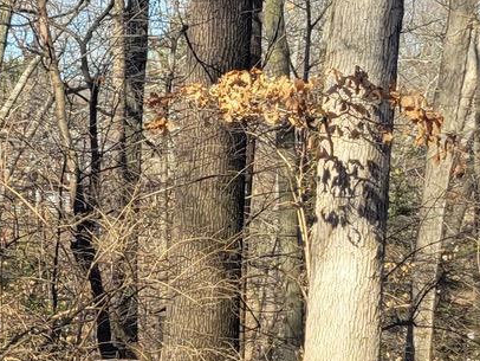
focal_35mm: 131
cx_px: -519
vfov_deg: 11.3
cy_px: 168
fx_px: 1818
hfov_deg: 12.9
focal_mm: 5.4
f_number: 1.8
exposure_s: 1/767
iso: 40
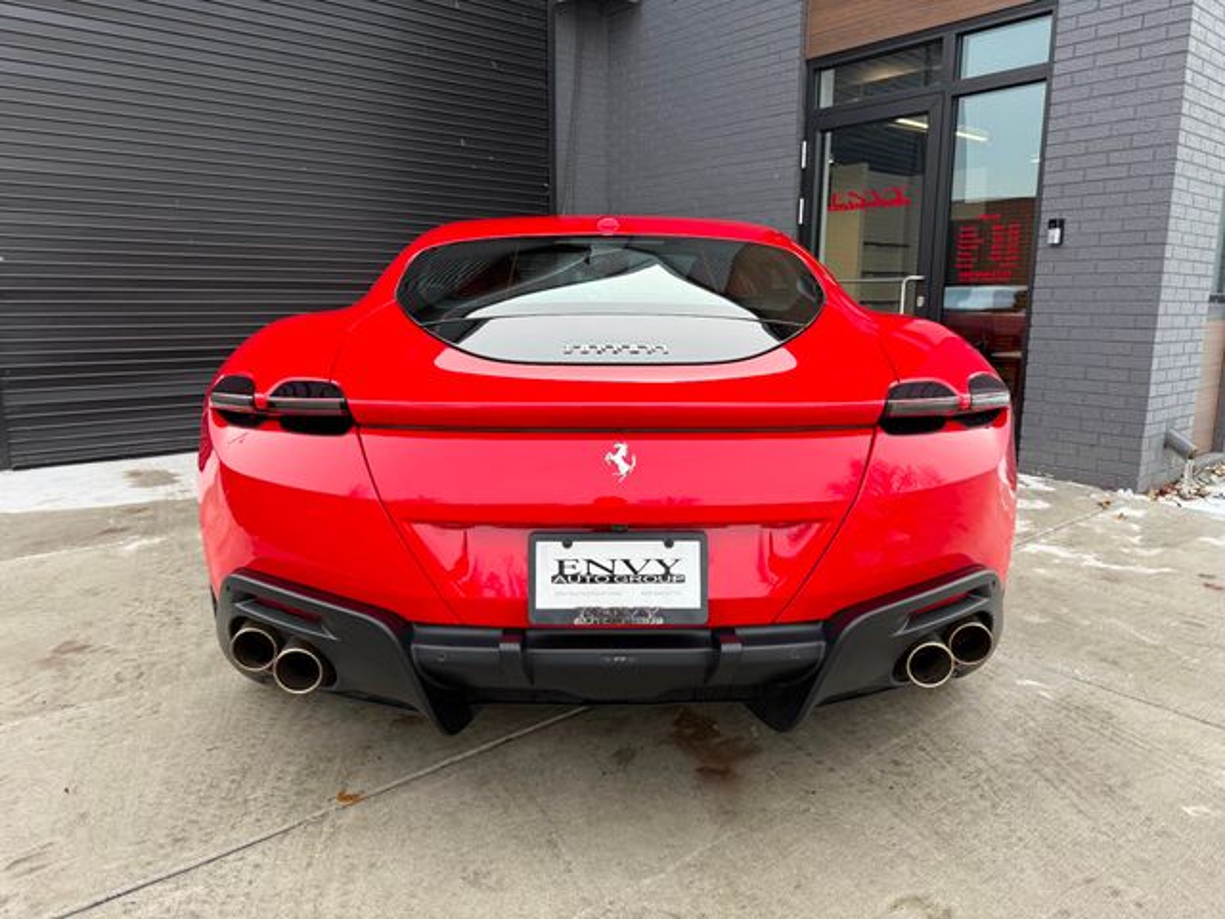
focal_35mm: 24
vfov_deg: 56.8
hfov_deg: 71.6
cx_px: 612
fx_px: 849
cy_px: 460
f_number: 1.78
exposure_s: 1/301
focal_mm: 6.76
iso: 80
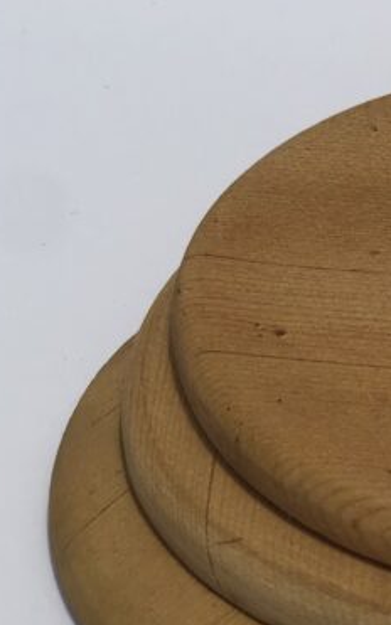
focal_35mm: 152
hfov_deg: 8.5
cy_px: 334
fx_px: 2591
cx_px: 571
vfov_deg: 13.8
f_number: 2.4
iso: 16
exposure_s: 1/4000
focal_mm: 6
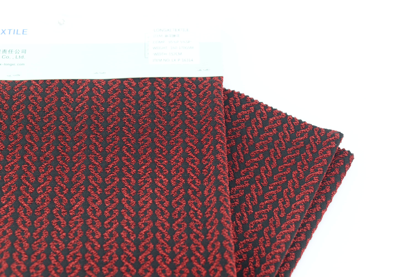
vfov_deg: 27.0
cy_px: 138
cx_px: 208
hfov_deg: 39.6
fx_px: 577
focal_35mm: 50
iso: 100
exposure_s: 1/40
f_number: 4
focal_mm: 50
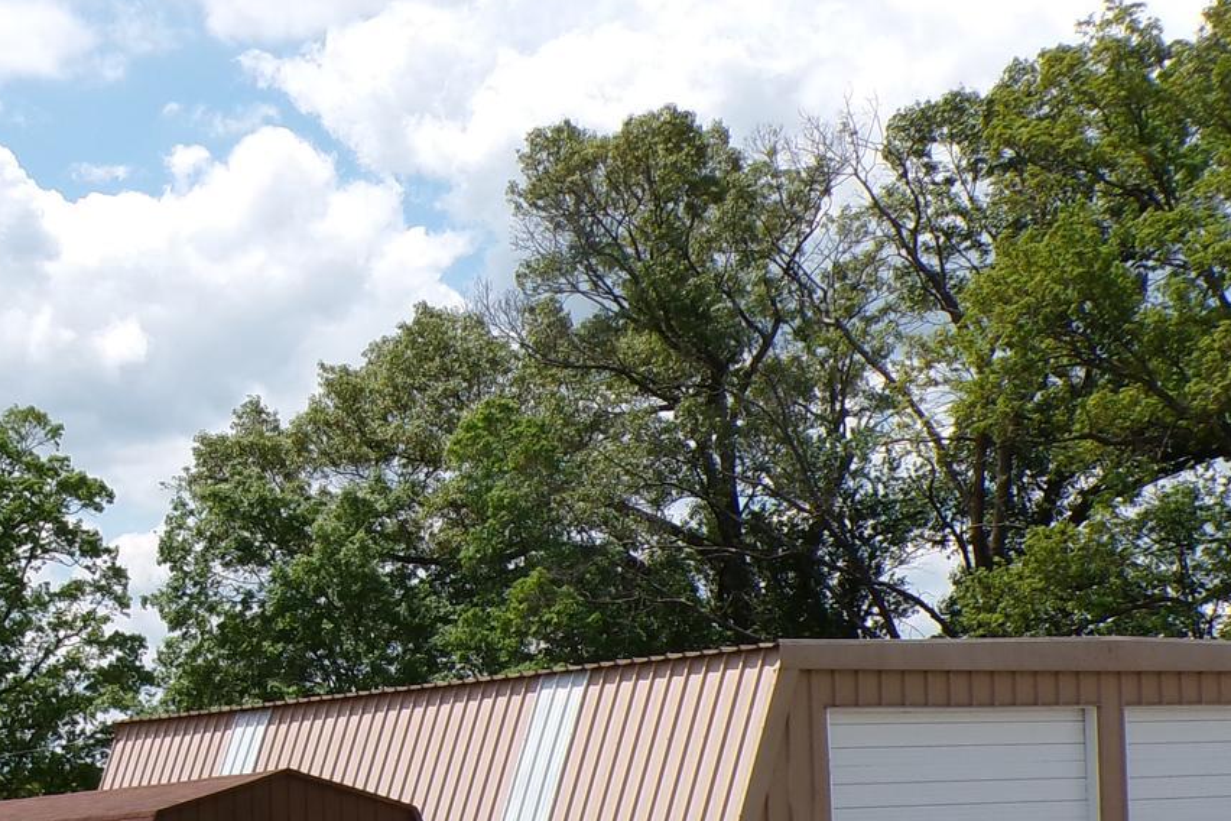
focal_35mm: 80
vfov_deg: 16.8
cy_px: 752
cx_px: 426
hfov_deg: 25.3
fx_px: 2735
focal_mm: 5.8
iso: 100
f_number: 4.8
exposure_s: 1/550
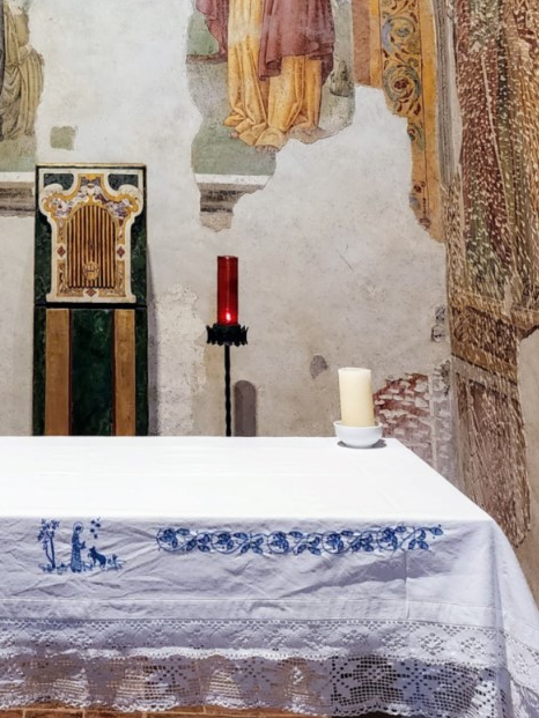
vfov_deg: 30.5
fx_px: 1204
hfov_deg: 24.7
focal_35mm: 58
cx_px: 84
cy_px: -24
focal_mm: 6.4
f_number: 1.8
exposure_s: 1/100
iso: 800
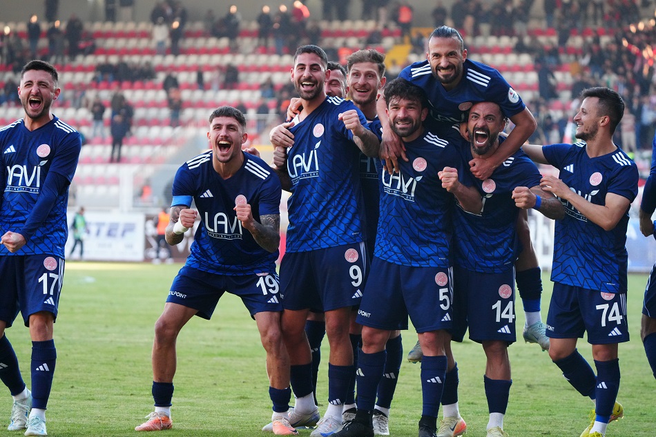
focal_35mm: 200
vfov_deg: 6.9
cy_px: 218
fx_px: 3644
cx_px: 328
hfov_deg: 10.3
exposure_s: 1/1000
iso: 4000
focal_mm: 200
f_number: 5.6
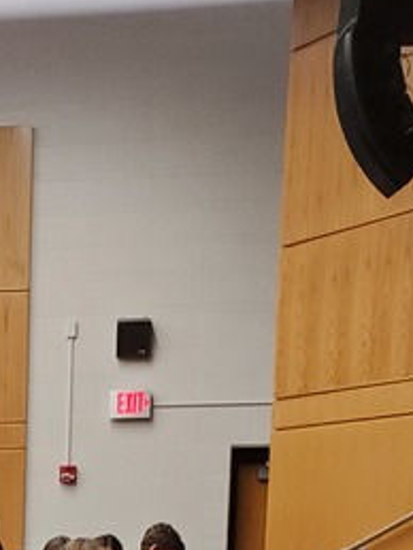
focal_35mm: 103
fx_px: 1636
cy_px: 947
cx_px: -204
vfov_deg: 16.4
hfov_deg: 13.6
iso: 320
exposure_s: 1/100
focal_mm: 4.3
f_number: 2.4
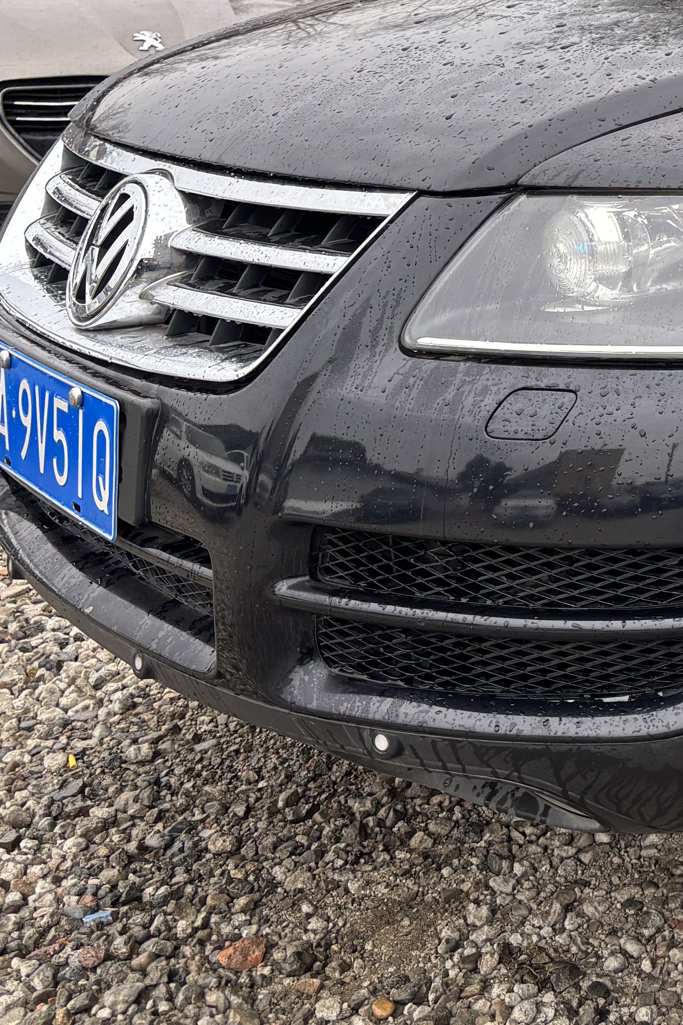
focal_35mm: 63
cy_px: 211
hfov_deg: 19.0
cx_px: 1013
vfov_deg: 31.1
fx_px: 1792
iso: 40
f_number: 1.6
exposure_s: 1/121
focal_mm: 5.96
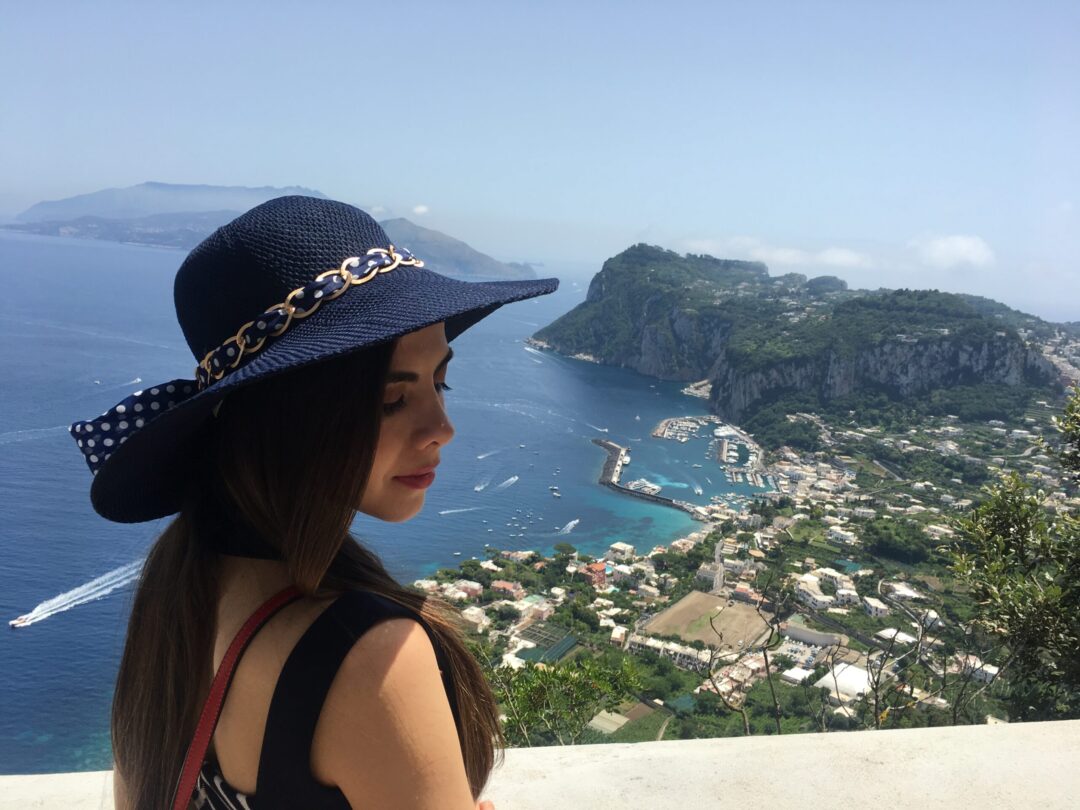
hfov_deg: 61.7
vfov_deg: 48.2
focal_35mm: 29
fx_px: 905
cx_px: 540
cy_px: 405
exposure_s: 1/1374
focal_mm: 4.15
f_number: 2.2
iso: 25
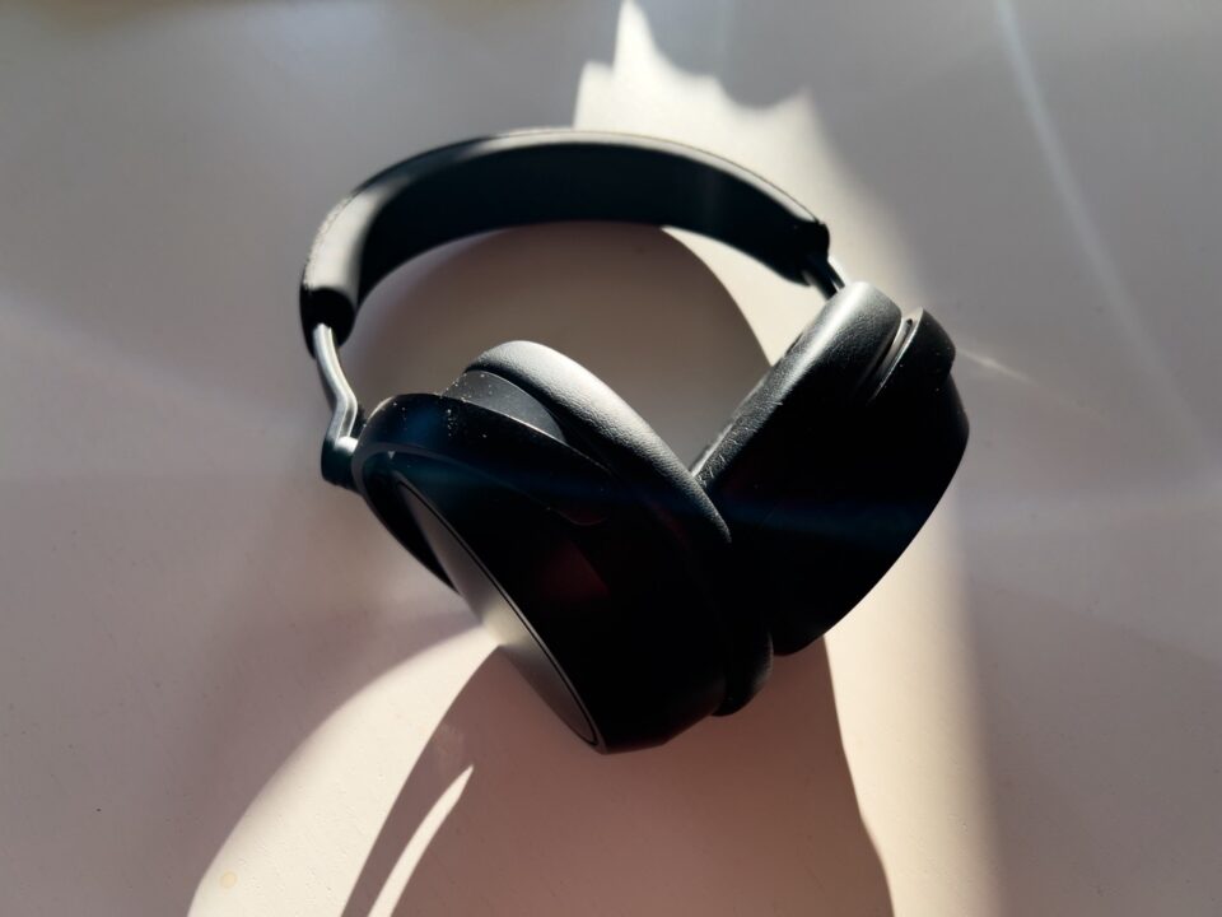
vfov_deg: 53.1
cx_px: 611
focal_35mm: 26
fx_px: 918
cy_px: 458
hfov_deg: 67.3
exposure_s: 1/370
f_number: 1.5
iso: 50
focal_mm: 5.7
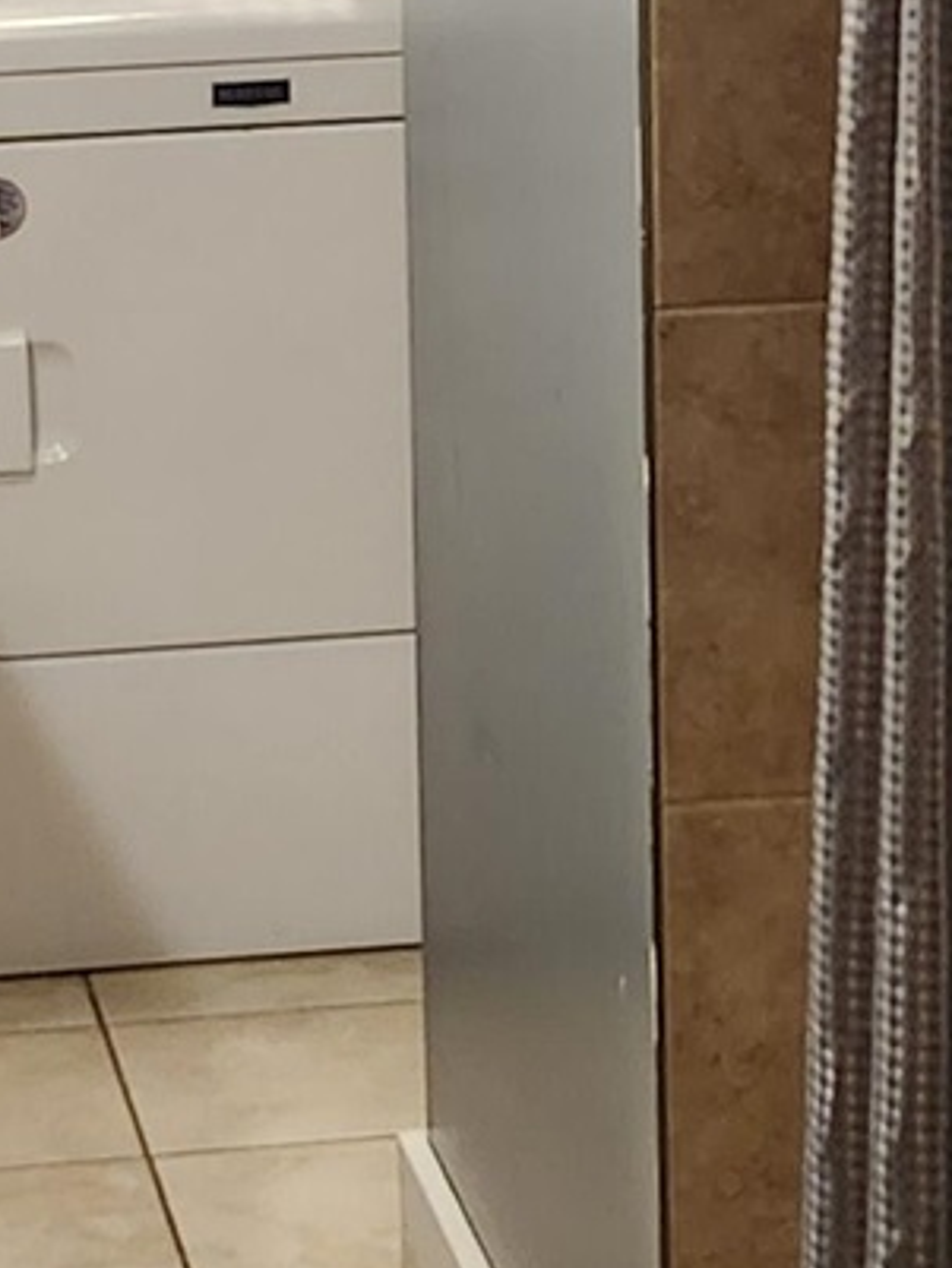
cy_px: 212
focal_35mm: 132
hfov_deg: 11.2
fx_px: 4838
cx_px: 187
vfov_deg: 14.8
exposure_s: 1/120
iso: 640
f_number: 1.8
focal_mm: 5.54
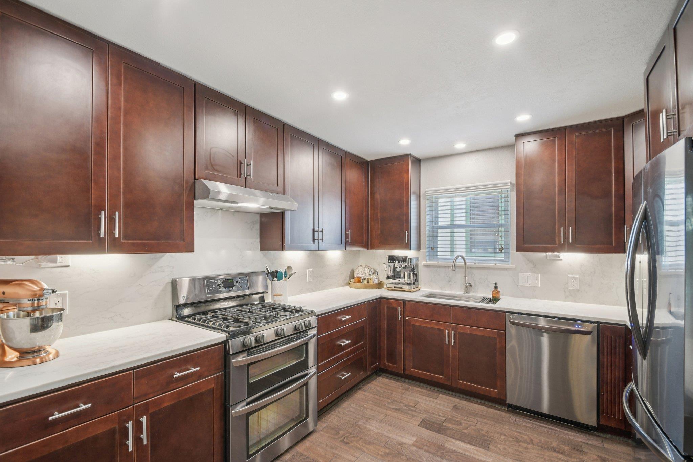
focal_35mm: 15
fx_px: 289
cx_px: 346
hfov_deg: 100.4
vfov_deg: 77.3
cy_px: 231
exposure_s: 1/3.33
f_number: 8
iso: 400
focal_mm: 10
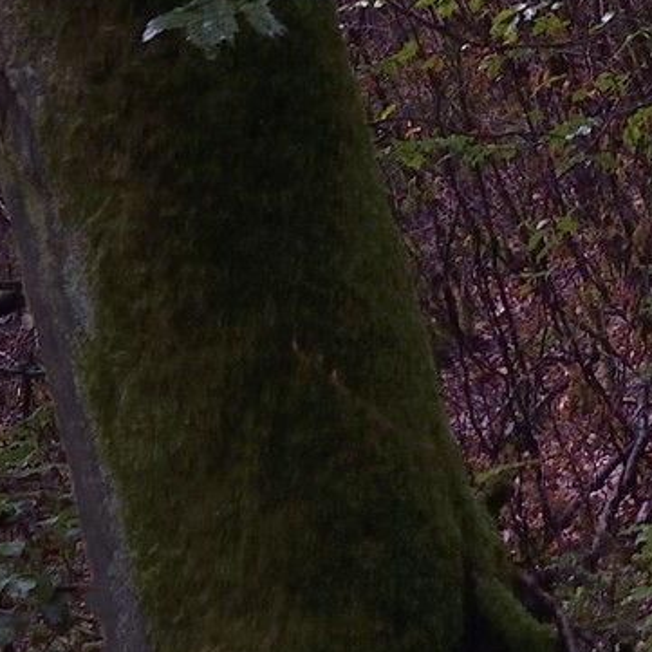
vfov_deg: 8.7
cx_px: 896
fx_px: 3857
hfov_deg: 9.5
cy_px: -1000
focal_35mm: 181
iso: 800
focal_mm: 32
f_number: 6.3
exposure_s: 1/60
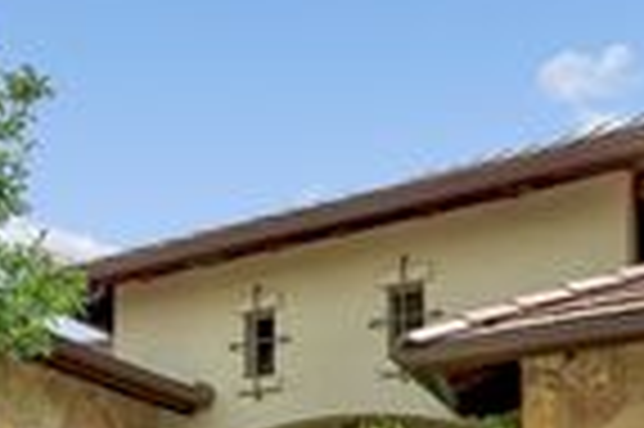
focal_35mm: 49
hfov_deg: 36.0
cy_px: 574
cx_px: -14
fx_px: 876
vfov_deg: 23.8
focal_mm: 14
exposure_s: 1/125
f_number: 16
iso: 400
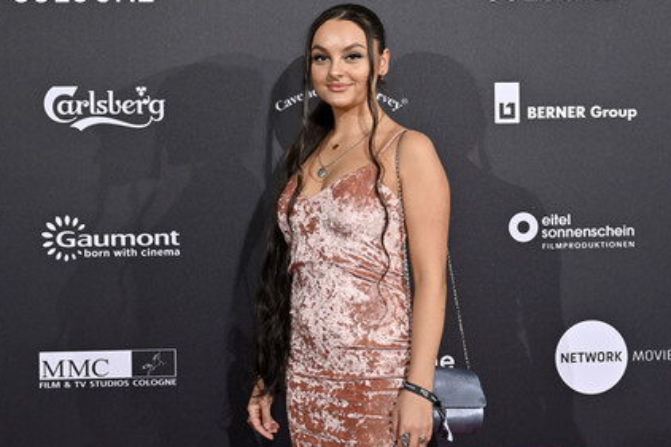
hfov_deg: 41.9
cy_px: 224
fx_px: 876
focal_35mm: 47
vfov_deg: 28.6
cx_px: 339
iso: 1000
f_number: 4
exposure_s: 1/200
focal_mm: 44
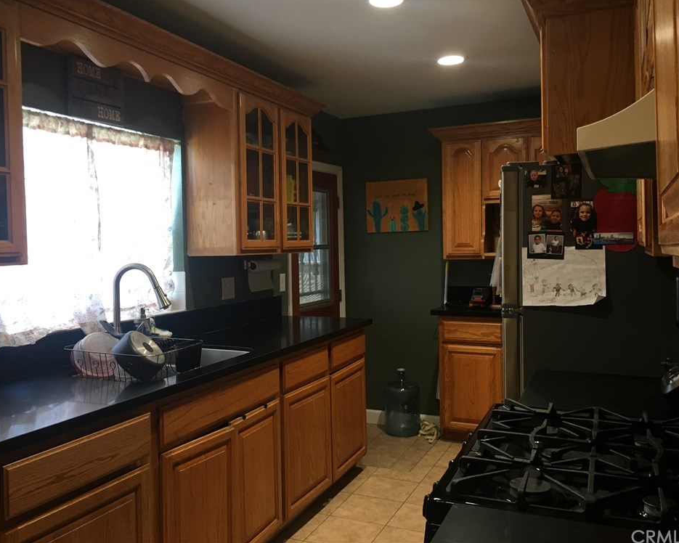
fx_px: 623
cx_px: 318
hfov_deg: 57.1
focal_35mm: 31
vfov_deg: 47.1
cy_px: 265
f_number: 2.2
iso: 25
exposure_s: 1/15
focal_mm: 4.15
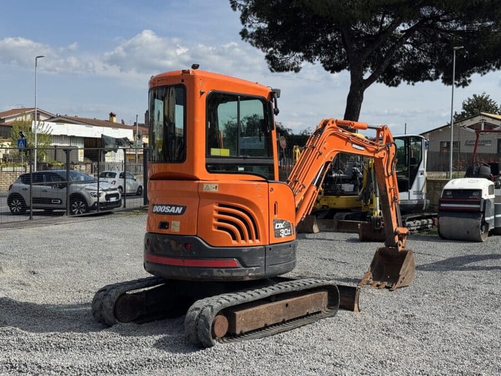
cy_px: 188
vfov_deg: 30.3
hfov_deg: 39.7
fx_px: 695
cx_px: 250
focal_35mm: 48
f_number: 1.78
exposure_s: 1/4608
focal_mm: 6.76
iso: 64
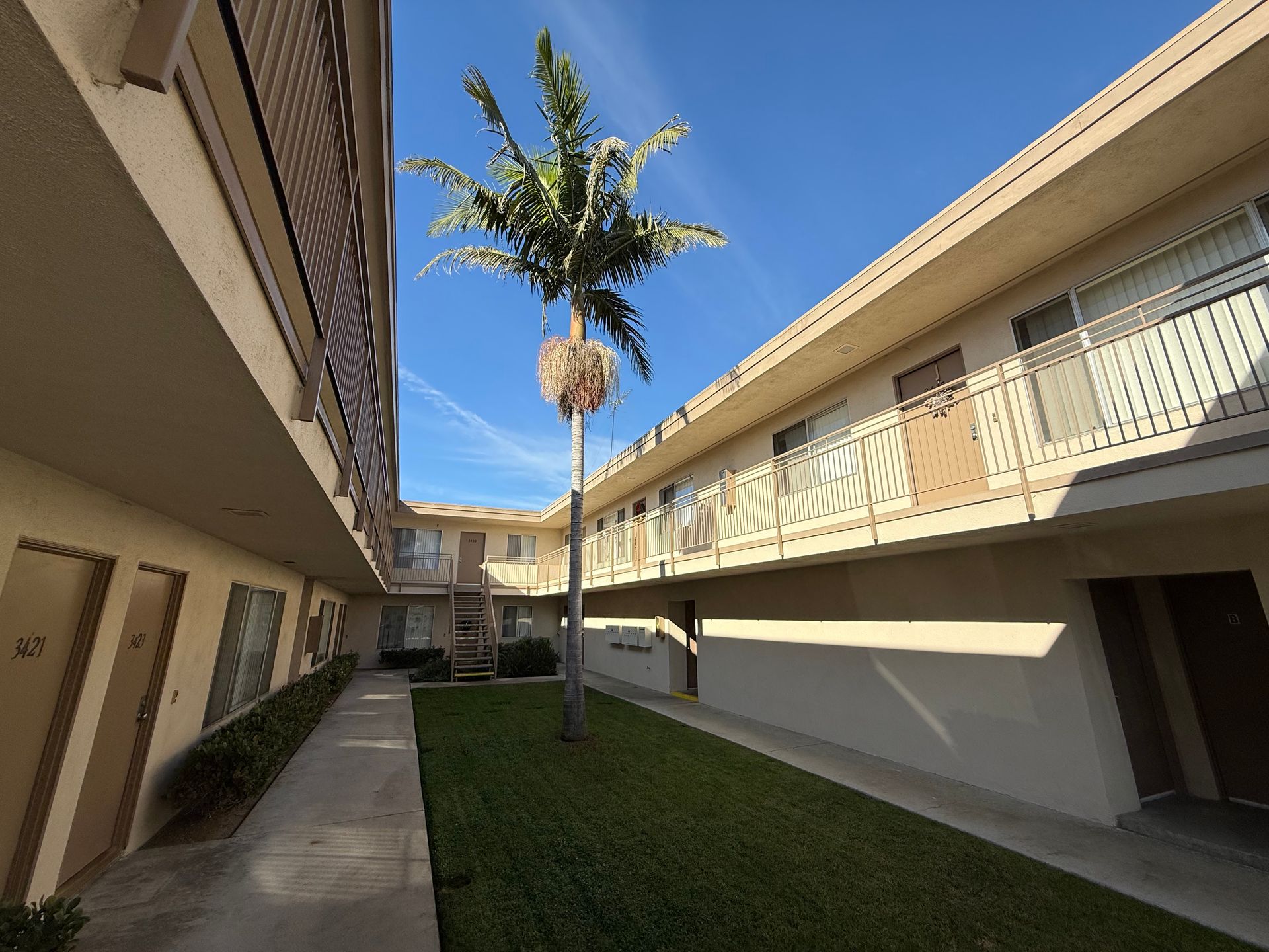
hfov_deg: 102.1
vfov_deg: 85.7
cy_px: 476
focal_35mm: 14
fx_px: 513
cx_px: 634
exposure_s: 1/2024
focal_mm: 2.22
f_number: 2.2
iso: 50
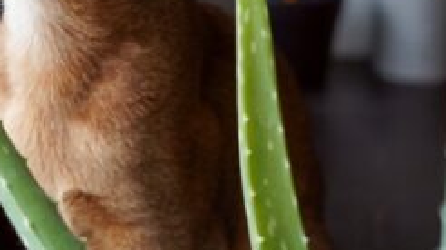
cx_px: 47
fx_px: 1158
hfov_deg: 21.3
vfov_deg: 12.1
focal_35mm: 98
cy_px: -44
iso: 5000
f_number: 5.6
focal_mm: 46
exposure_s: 1/160
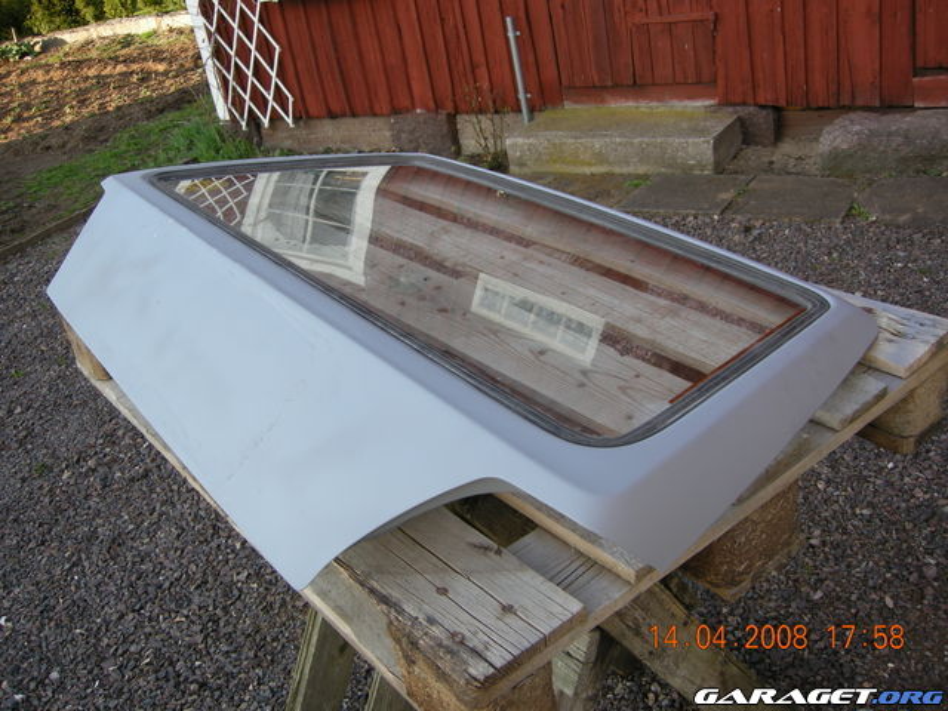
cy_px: 356
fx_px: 986
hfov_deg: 51.4
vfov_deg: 39.7
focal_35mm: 36
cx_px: 474
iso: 64
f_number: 3
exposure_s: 1/70
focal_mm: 7.5
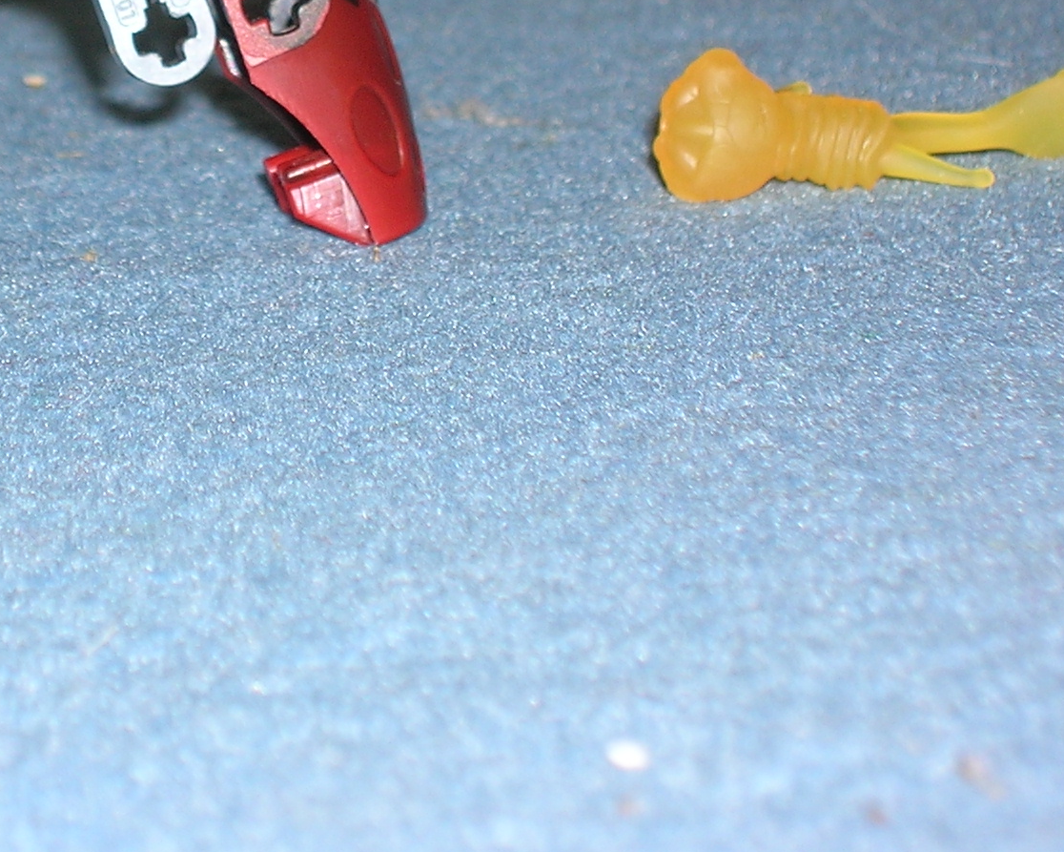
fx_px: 5165
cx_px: 123
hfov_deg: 11.7
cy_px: 79
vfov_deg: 9.4
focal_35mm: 164
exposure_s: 1/60.1
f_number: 4.3
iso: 50
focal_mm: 13.6
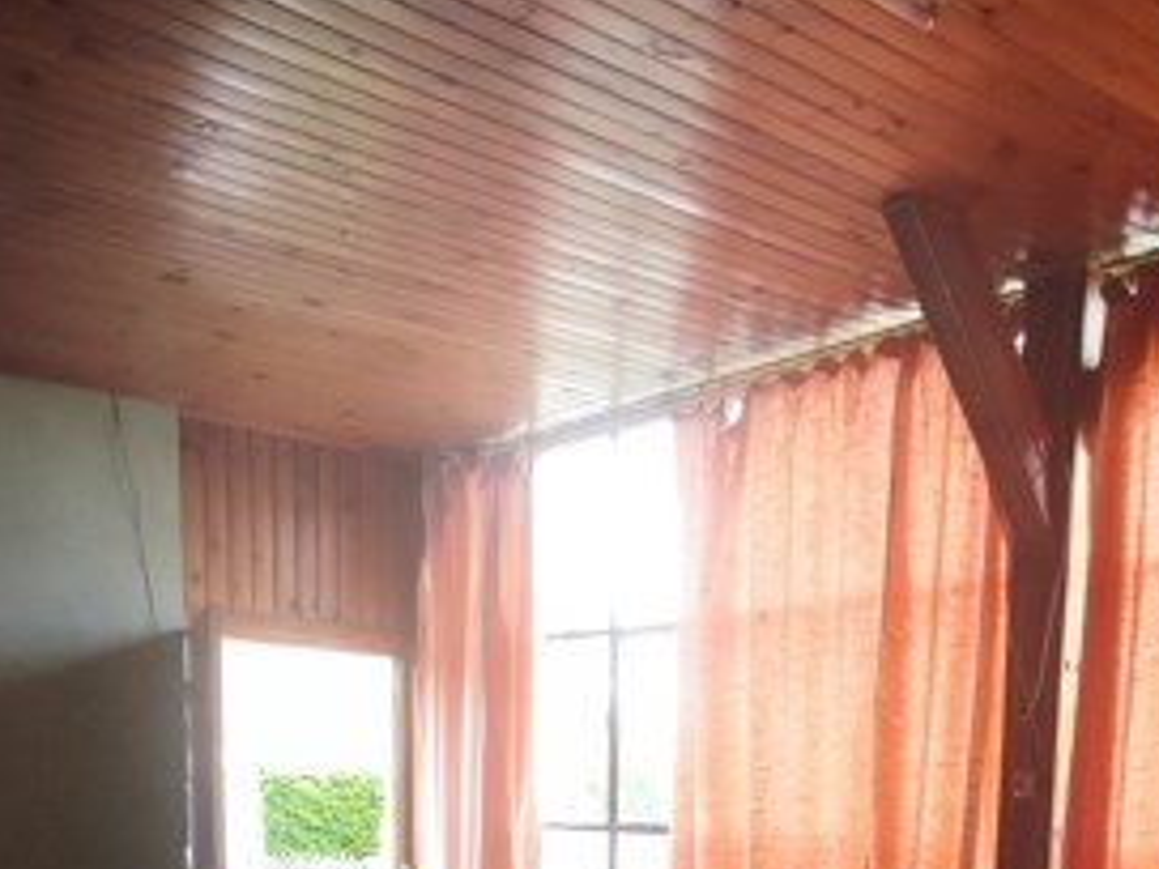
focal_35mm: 47
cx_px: 746
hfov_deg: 40.1
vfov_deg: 26.4
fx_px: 1574
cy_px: 1120
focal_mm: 1.65
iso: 221
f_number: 2.2
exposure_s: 1/50
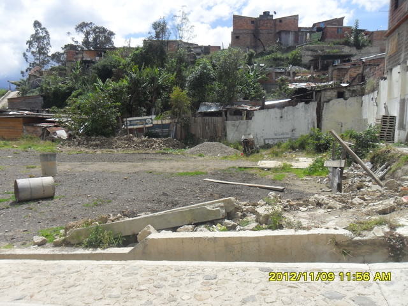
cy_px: 153
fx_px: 318
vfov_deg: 51.4
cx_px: 204
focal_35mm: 27
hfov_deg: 65.3
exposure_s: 1/250
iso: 100
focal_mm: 4.9
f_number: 8.9
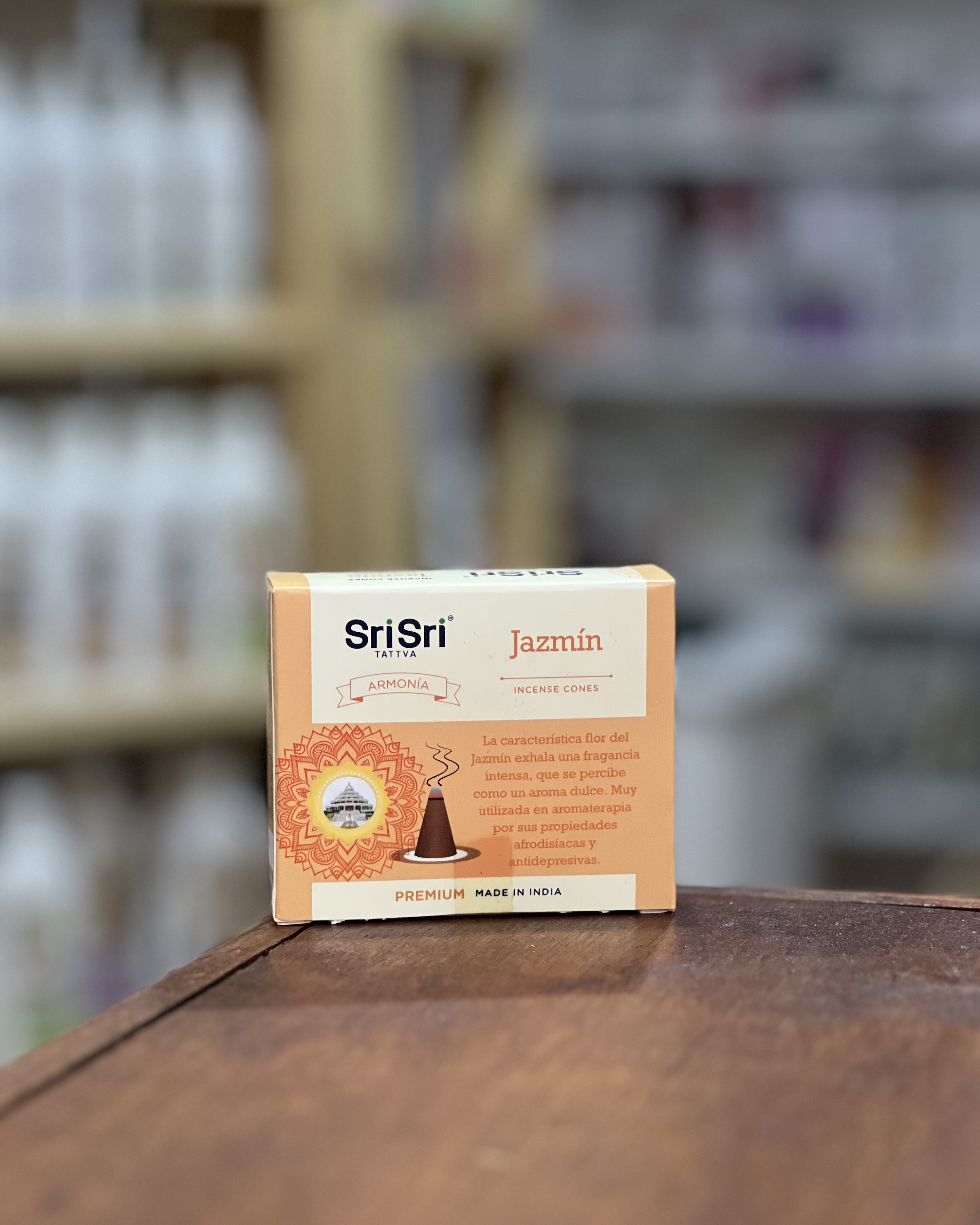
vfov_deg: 23.6
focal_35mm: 81
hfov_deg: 18.9
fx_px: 2937
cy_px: 639
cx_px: 486
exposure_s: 1/40
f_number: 2.8
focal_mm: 9
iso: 400
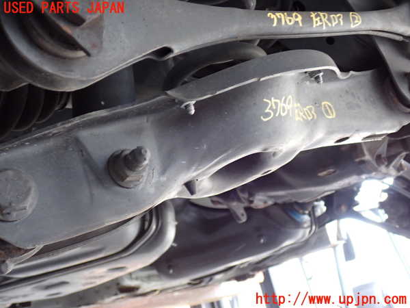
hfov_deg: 49.0
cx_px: 205
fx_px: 450
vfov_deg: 37.7
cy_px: 154
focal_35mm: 38
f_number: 2.7
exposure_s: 1/40
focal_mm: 6.83
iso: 320
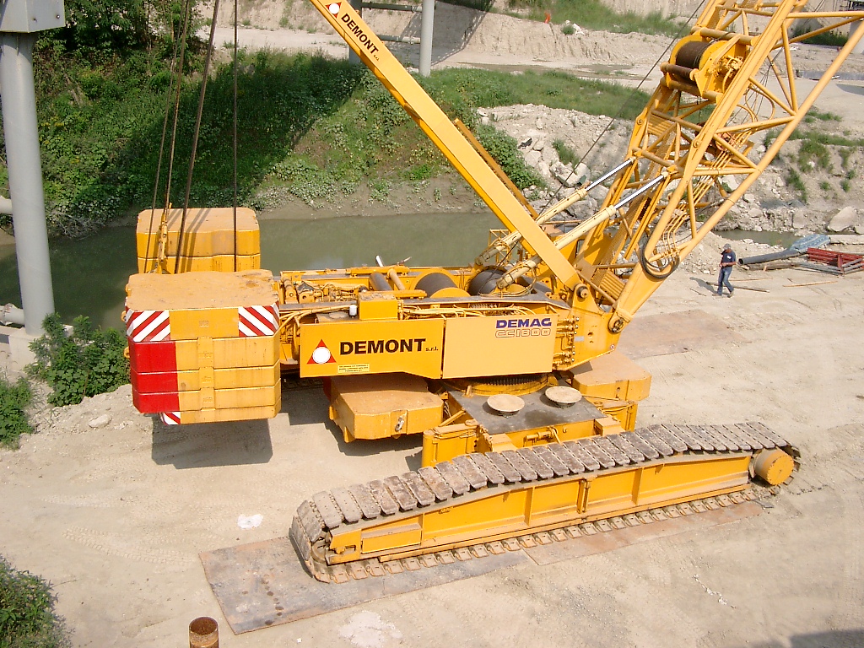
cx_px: 432
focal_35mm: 37
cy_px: 324
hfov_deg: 50.1
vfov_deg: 38.7
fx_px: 924
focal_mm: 7.6
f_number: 5
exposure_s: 1/1250
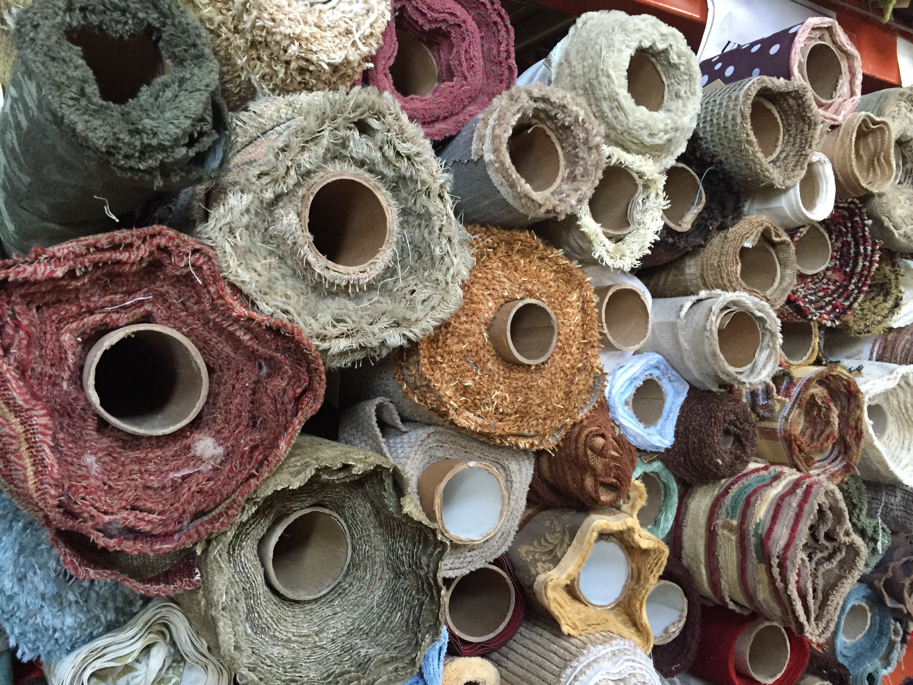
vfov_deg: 48.2
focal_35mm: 29
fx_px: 765
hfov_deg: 61.7
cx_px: 456
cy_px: 342
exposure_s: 1/30
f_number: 2.2
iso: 250
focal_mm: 4.15
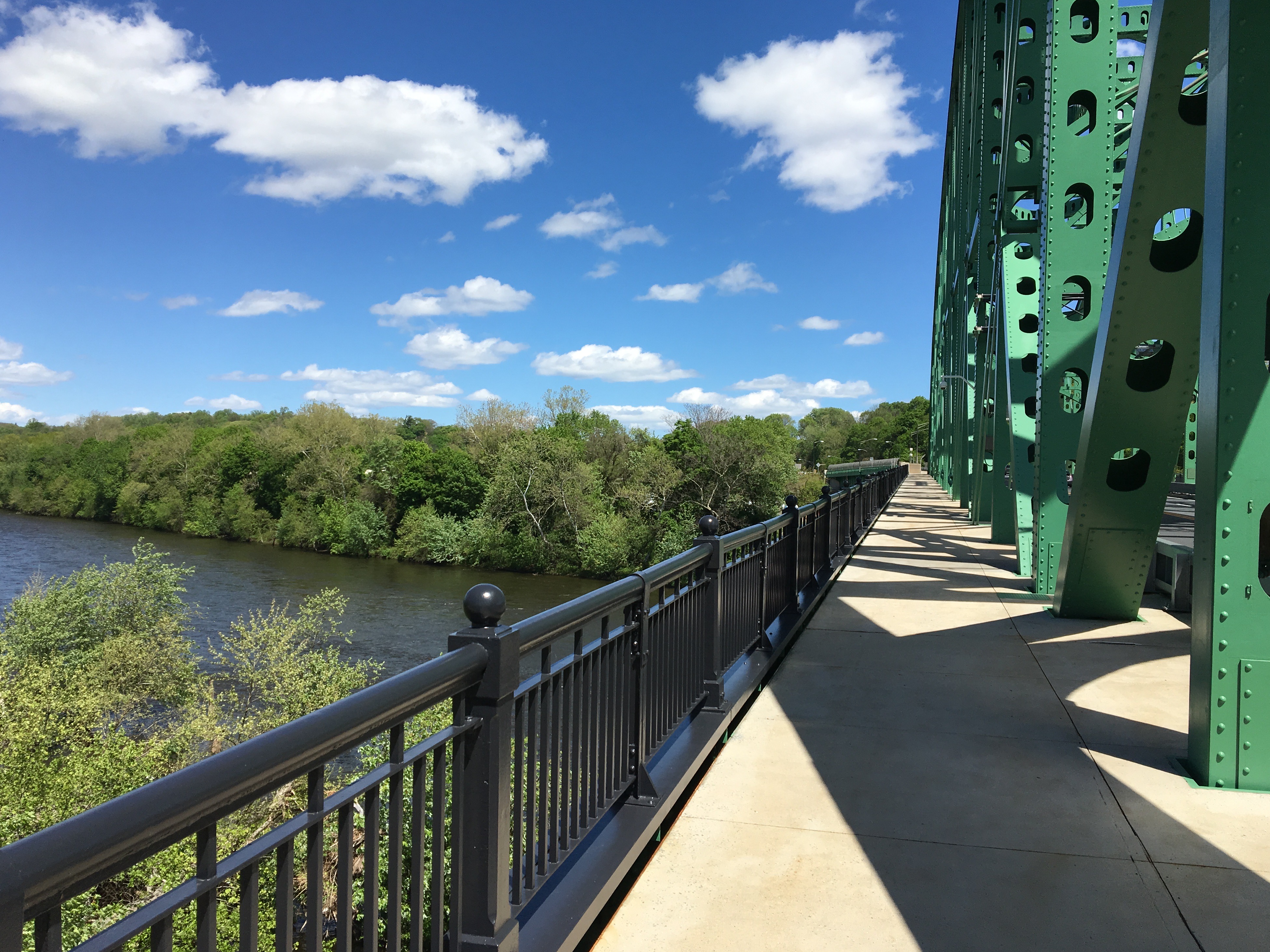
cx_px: 630
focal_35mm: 30
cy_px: 473
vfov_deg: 46.8
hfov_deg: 60.0
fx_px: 1101
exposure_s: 1/2137
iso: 25
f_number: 2.2
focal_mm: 4.15
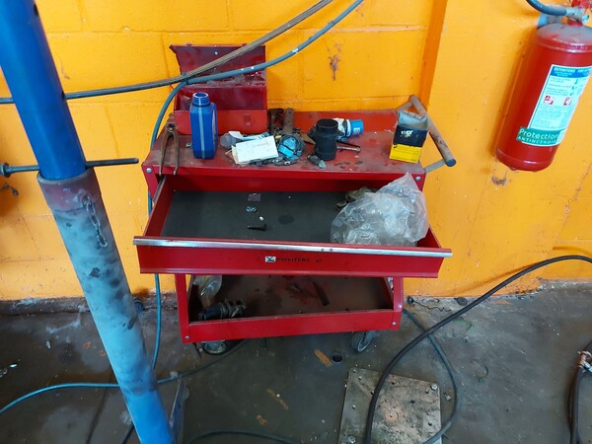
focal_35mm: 24
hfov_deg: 71.6
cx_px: 296
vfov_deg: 56.8
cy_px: 222
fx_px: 410
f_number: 1.8
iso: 250
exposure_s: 1/25
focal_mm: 5.23
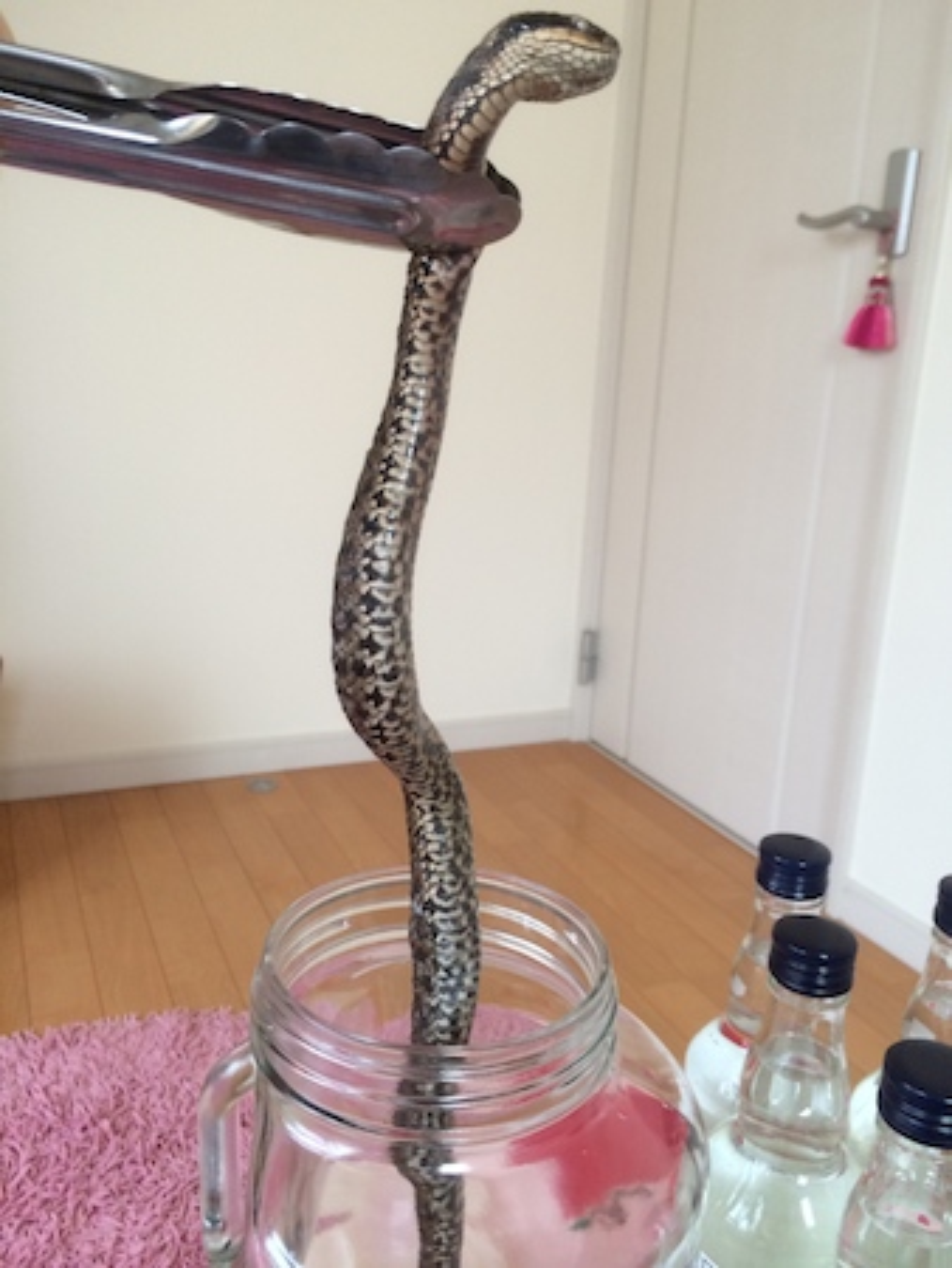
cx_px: 476
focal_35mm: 30
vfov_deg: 59.9
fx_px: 1099
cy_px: 634
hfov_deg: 46.8
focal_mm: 4.12
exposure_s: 1/30
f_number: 2.2
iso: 64
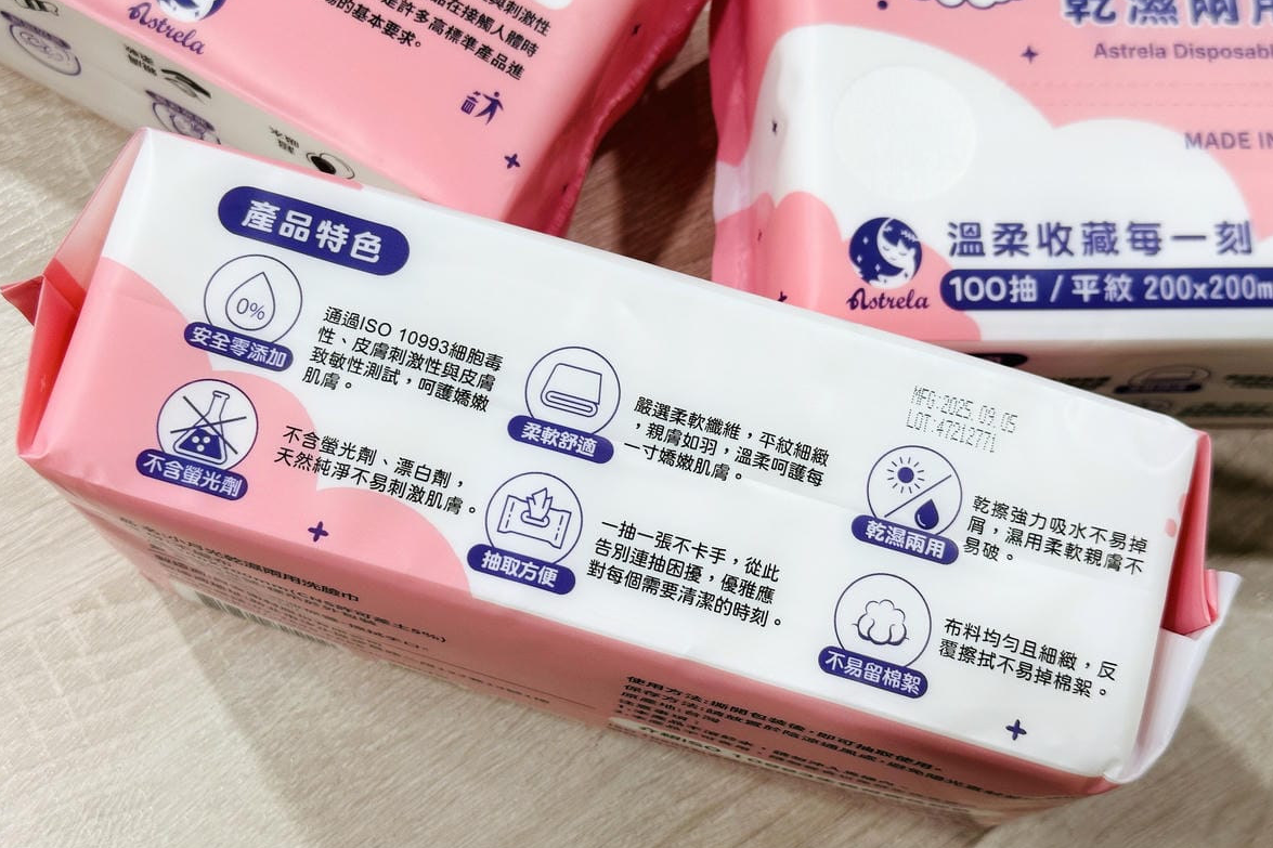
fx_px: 1803
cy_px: 377
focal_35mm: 51
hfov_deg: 38.9
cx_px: 646
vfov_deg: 26.5
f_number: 1.78
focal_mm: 6.86
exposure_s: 1/60
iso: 64
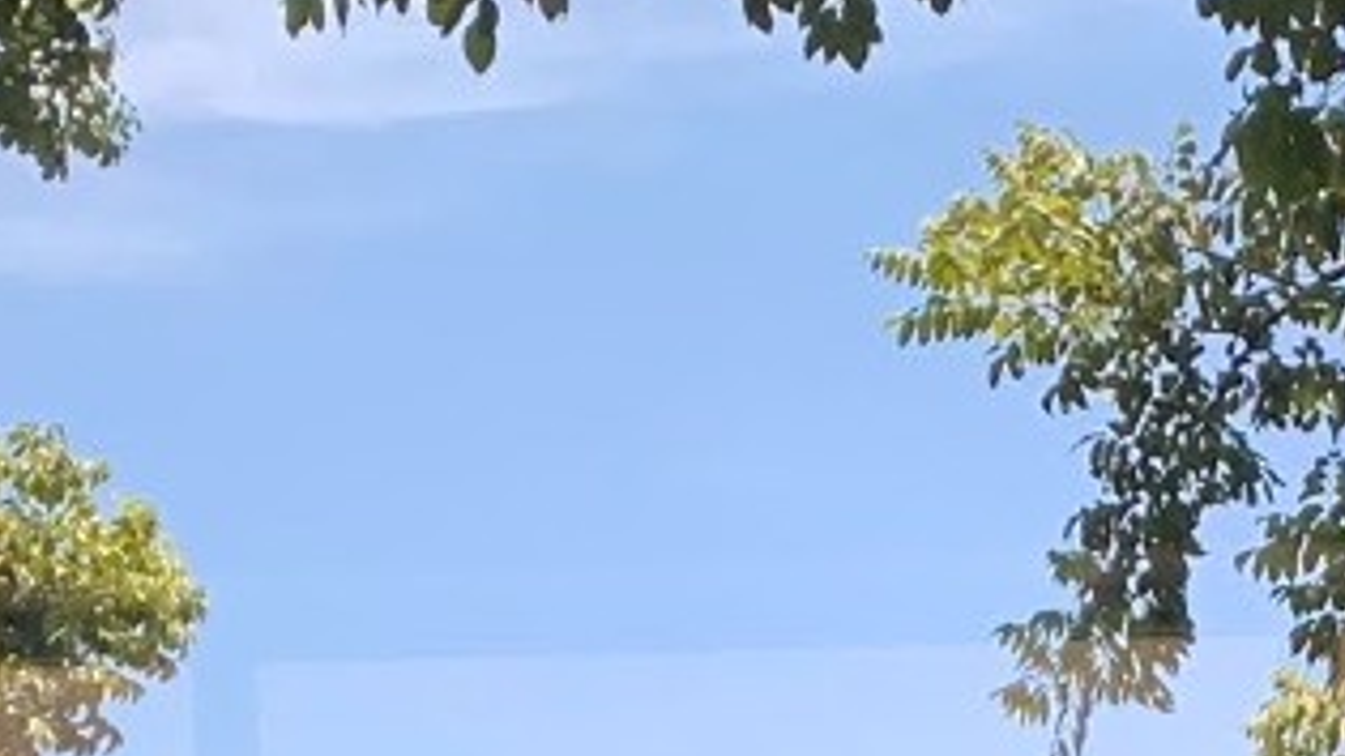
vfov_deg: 7.7
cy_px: 2364
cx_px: 1123
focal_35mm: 135
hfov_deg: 15.8
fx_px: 4813
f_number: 1.8
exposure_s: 1/121
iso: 80
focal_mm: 4.25
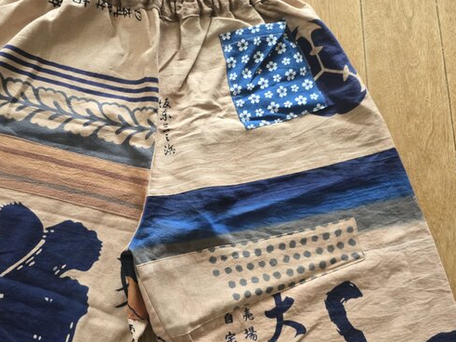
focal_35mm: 30
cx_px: 165
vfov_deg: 46.8
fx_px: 395
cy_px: 182
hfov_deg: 59.0
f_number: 1.7
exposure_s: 1/100
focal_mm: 6.3
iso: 500
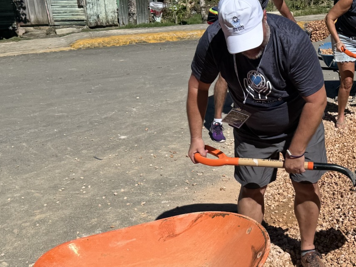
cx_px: 296
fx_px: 576
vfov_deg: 26.1
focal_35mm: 56
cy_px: 131
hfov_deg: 33.1
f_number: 1.78
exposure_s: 1/9009
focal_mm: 6.76
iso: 80
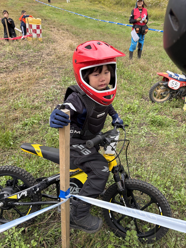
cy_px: 124
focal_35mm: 26
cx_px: 93
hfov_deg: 53.1
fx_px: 186
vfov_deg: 67.3
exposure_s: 1/747
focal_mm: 5.96
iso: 50
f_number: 1.6
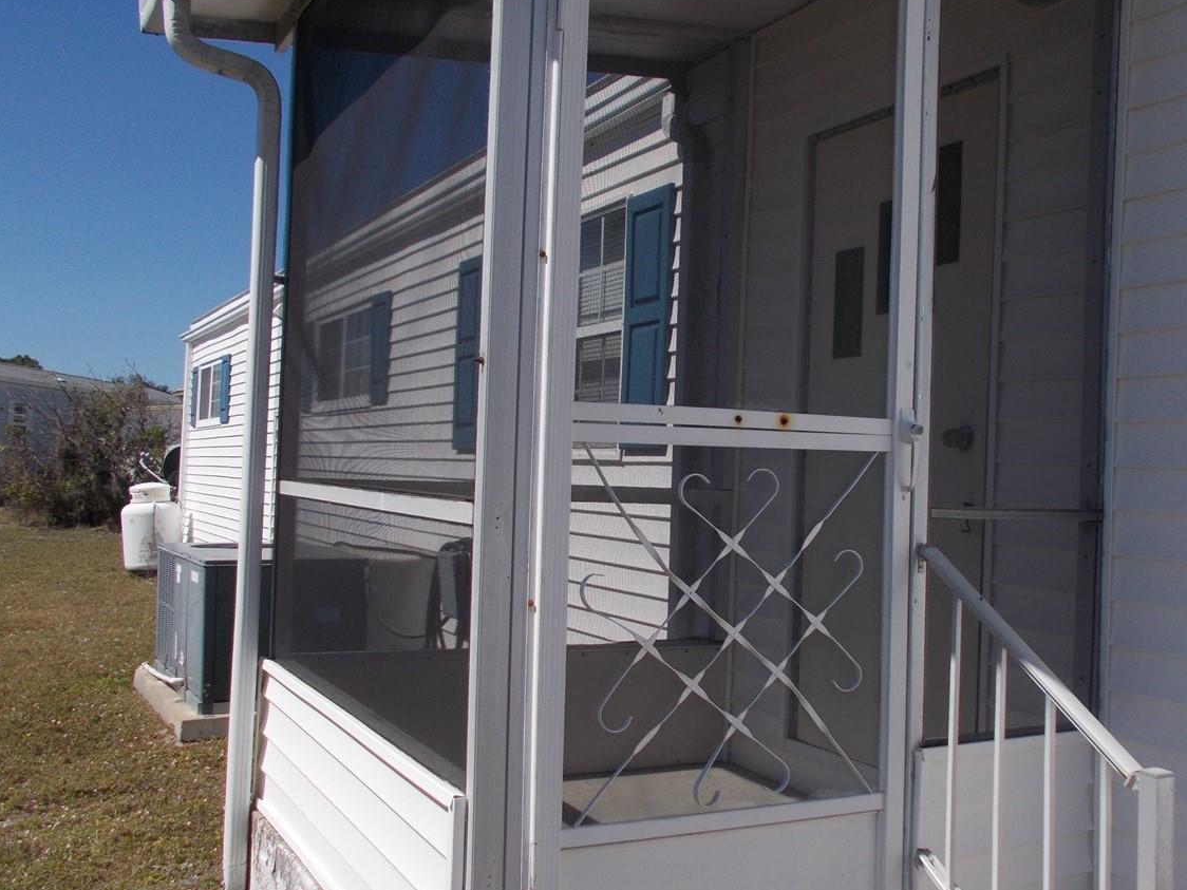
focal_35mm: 37
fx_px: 1269
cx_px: 690
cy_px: 450
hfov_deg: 49.9
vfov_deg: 38.7
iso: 80
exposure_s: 1/320
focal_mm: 4.6
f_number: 8
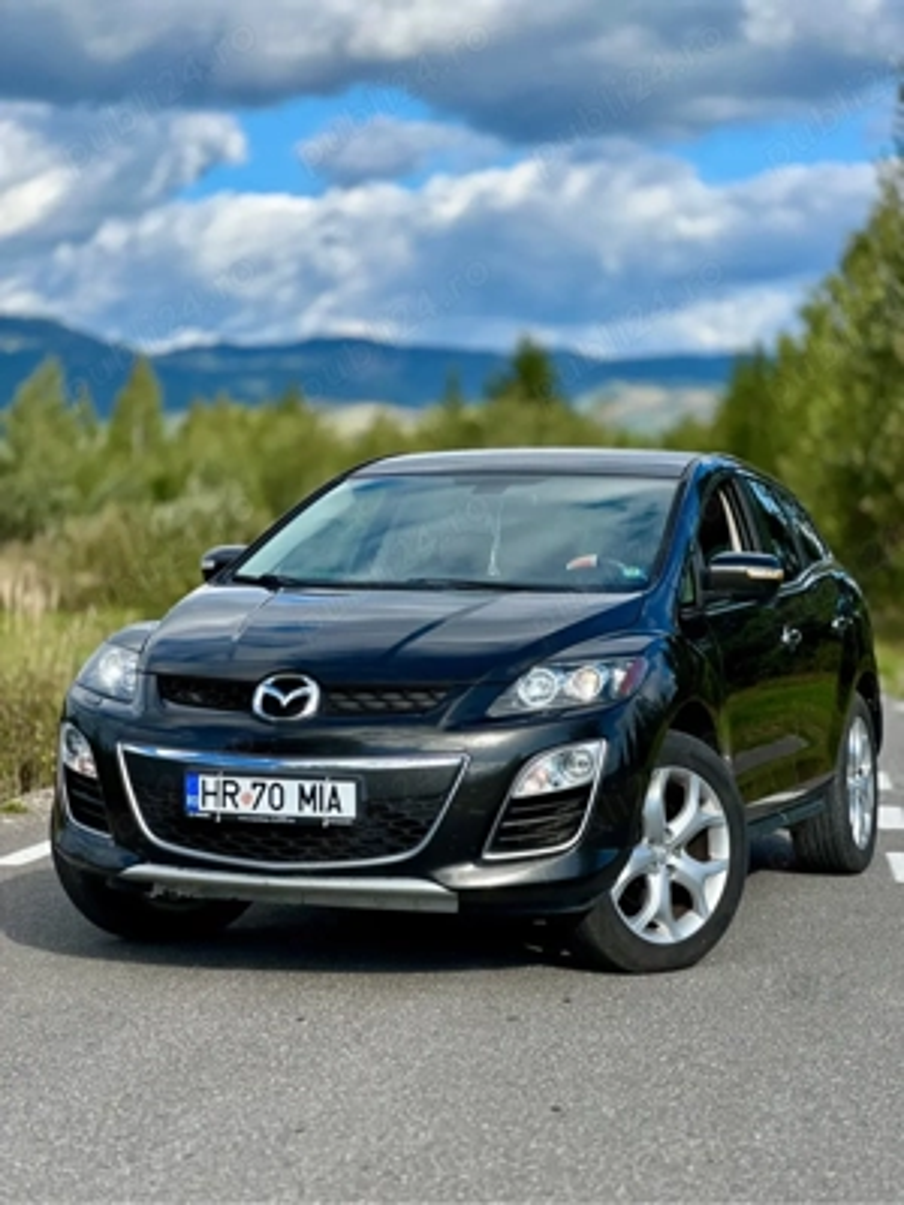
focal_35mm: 77
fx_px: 2681
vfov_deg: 25.3
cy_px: 602
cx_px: 452
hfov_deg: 19.1
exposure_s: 1/501
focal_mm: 9
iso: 32
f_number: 2.8
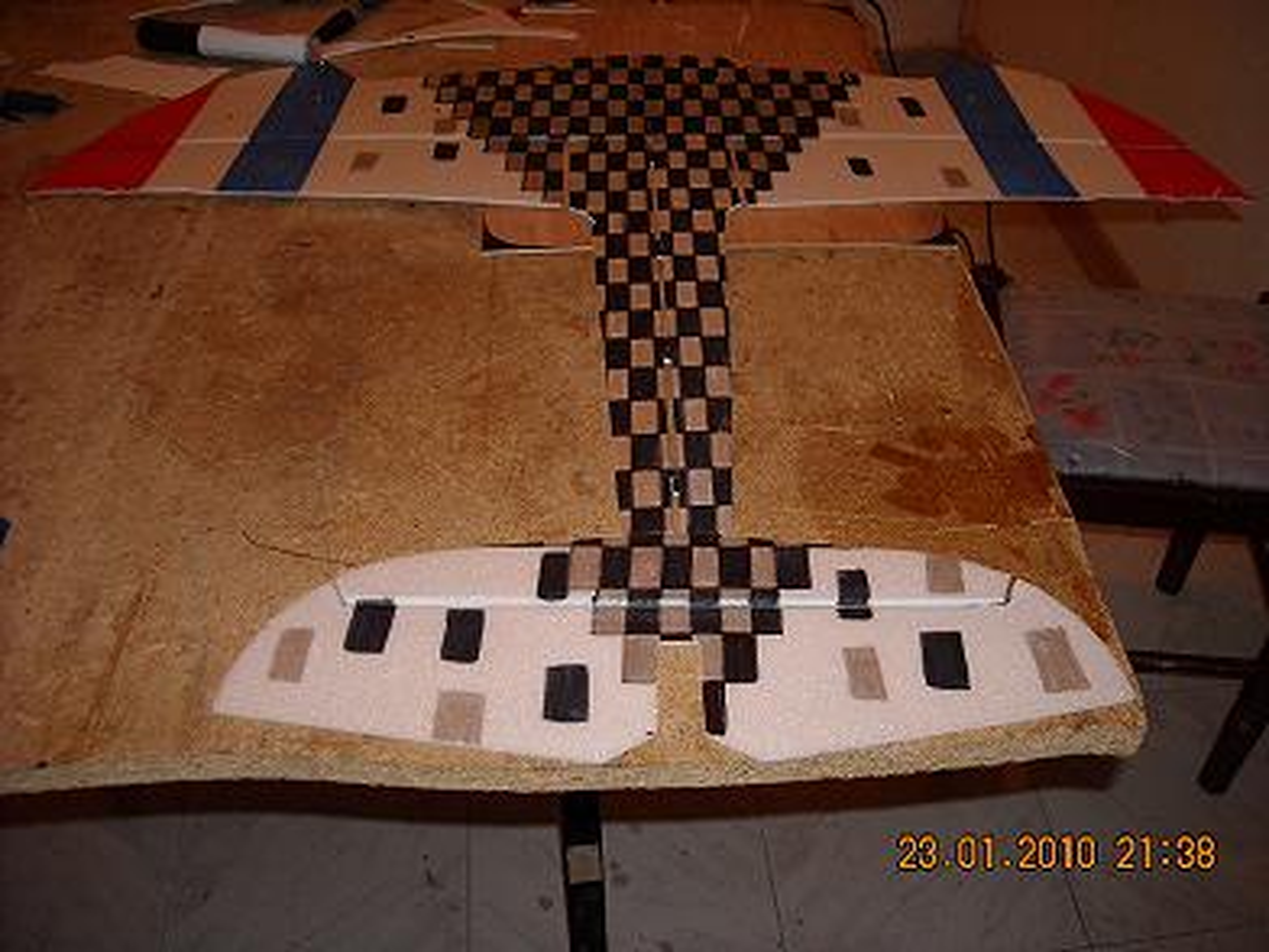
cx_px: 634
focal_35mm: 35
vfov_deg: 40.7
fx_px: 1283
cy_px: 476
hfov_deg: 52.6
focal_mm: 5.7
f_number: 2.8
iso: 200
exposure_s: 1/60
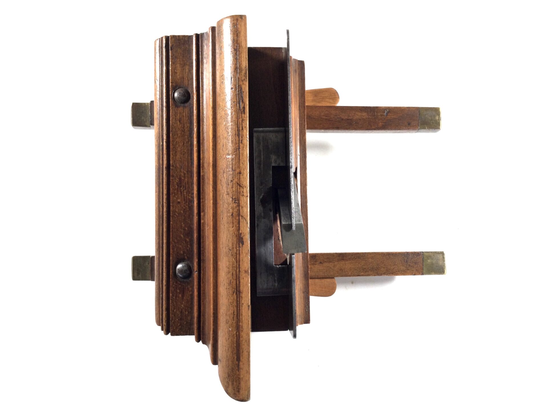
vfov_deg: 45.4
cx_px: 274
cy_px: 206
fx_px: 491
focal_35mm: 31
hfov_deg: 58.4
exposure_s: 1/50
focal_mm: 3.3
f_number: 2.4
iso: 32
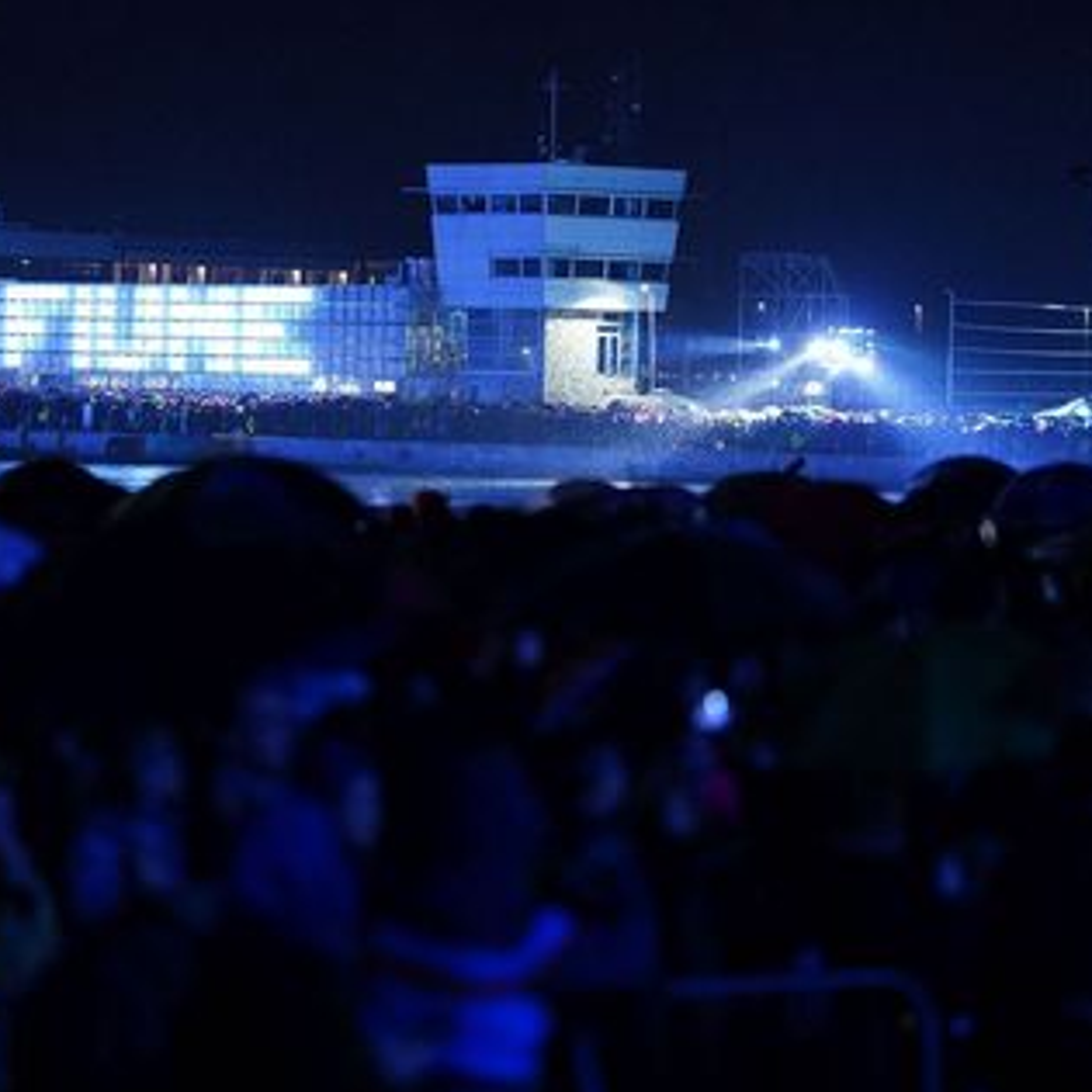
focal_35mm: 175
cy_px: 548
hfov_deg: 10.0
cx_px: 506
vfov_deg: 10.0
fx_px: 6246
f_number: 1.8
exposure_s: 1/80
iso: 2000
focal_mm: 135
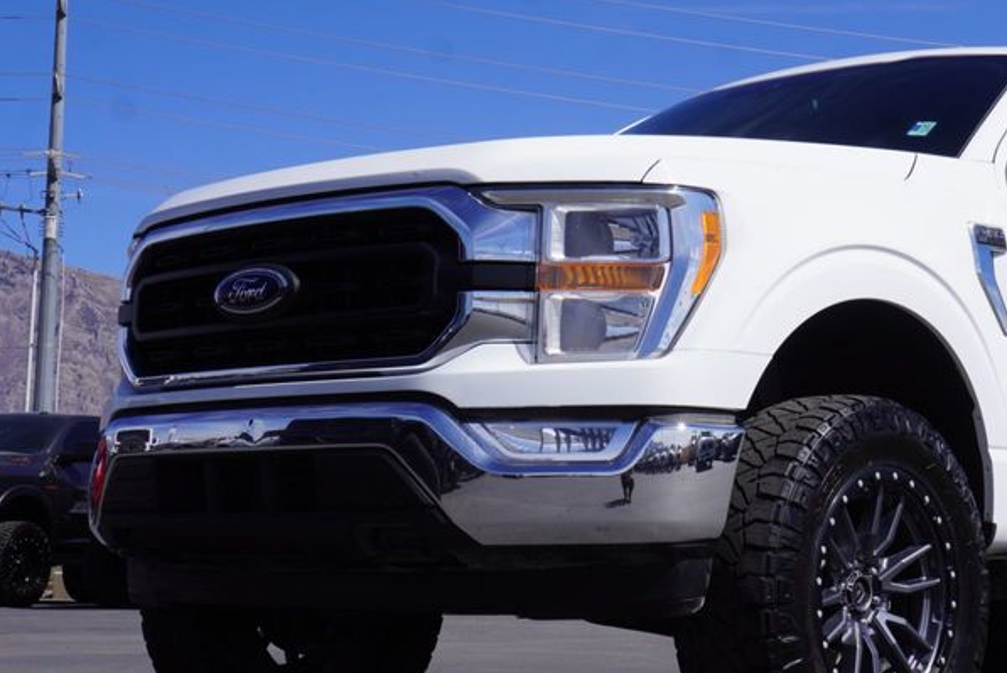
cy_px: 290
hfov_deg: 27.4
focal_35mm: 72
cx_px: 821
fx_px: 2015
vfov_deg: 18.9
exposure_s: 1/250
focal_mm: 28
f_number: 11
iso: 100
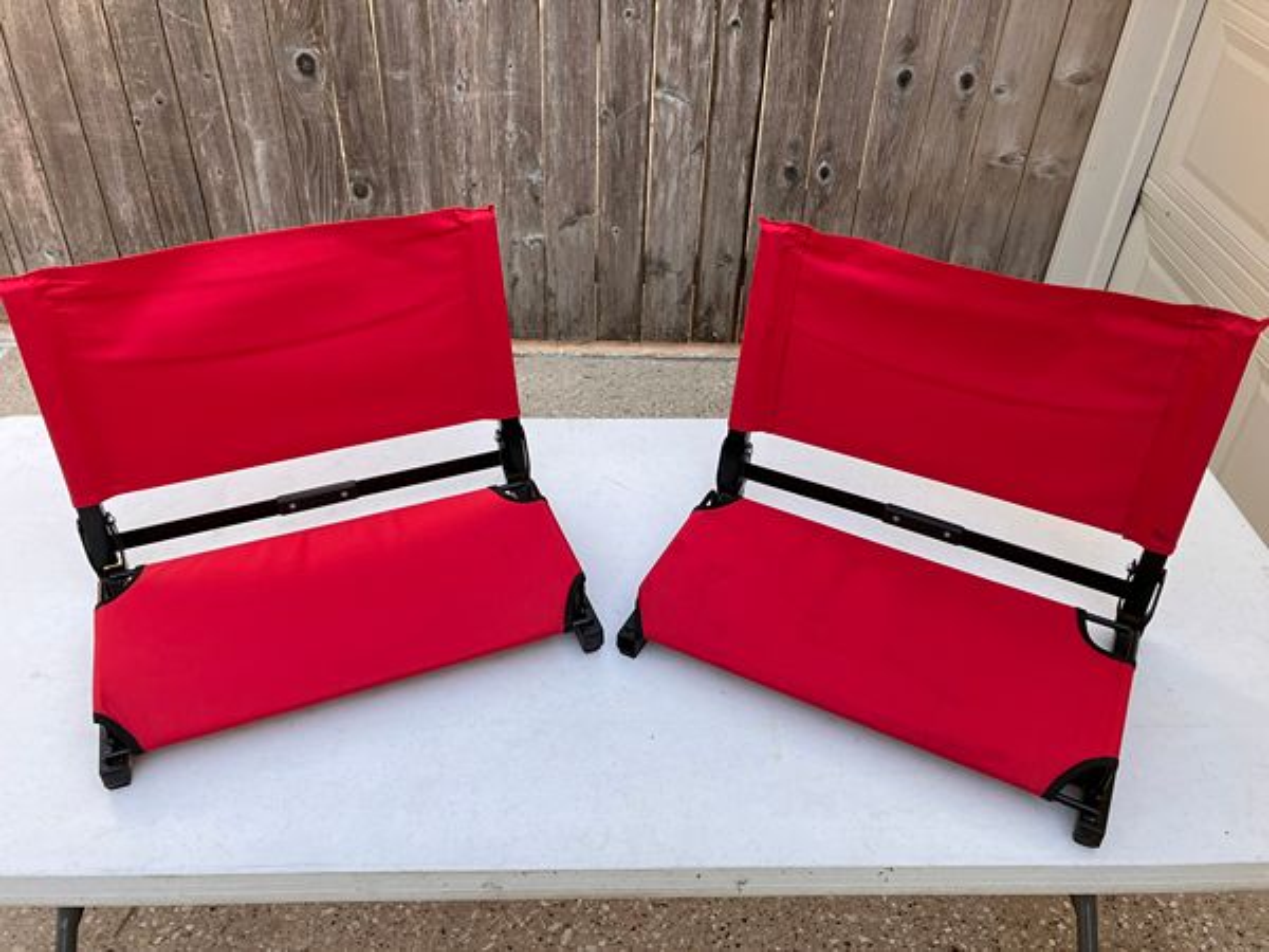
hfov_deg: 63.4
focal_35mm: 28
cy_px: 476
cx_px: 634
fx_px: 1026
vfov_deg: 49.7
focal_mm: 3.99
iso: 25
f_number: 1.8
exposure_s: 1/218
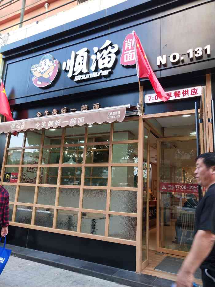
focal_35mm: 30
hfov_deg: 46.8
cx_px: 108
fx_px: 248
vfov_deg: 60.0
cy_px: 144
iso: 59
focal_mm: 3.95
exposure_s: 1/122
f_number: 1.8
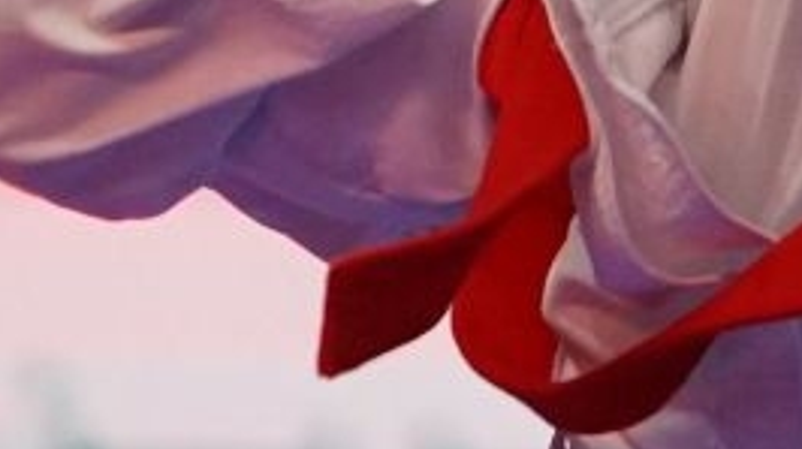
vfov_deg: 0.9
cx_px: 1257
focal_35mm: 1420
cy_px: -557
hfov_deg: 1.5
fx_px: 30167
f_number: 2.8
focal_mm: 200
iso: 4000
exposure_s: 1/1000
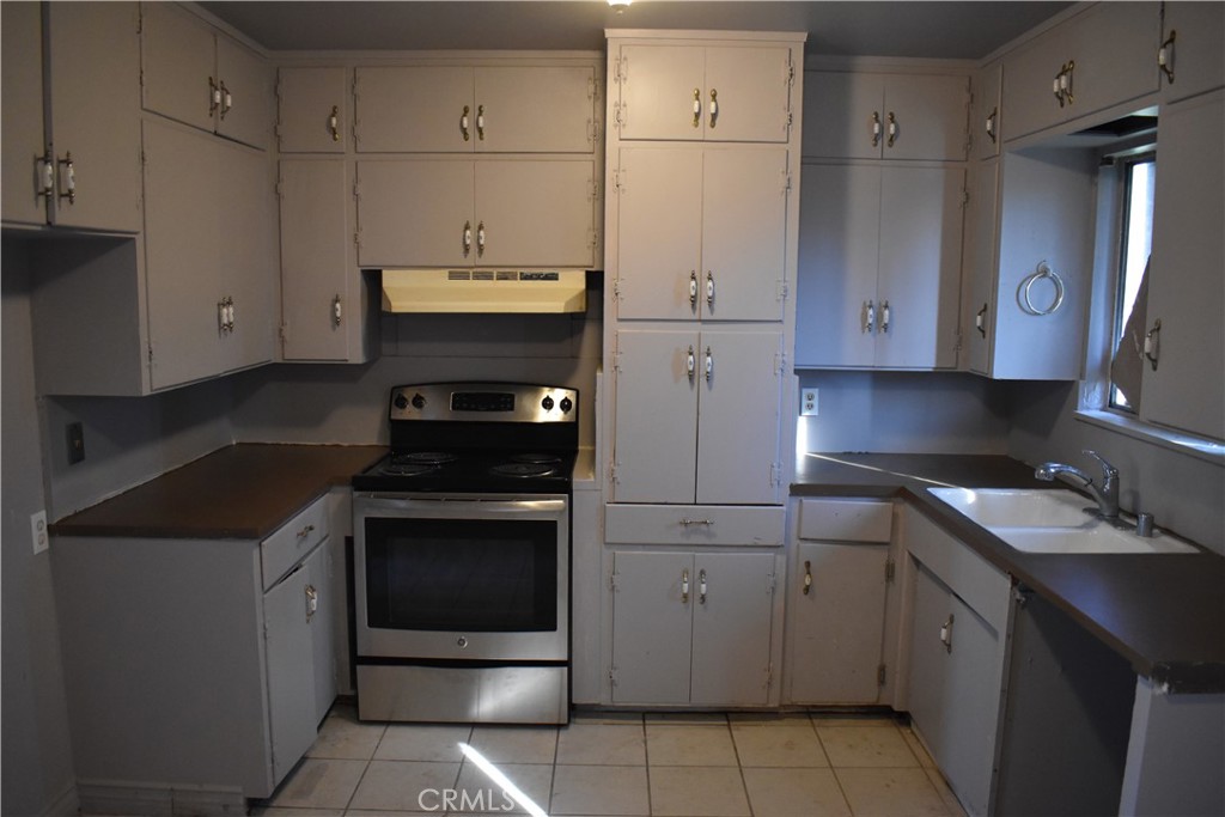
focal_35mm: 27
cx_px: 612
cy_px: 408
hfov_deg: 67.4
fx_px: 919
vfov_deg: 47.9
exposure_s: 1/125
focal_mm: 18
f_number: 3.5
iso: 2200
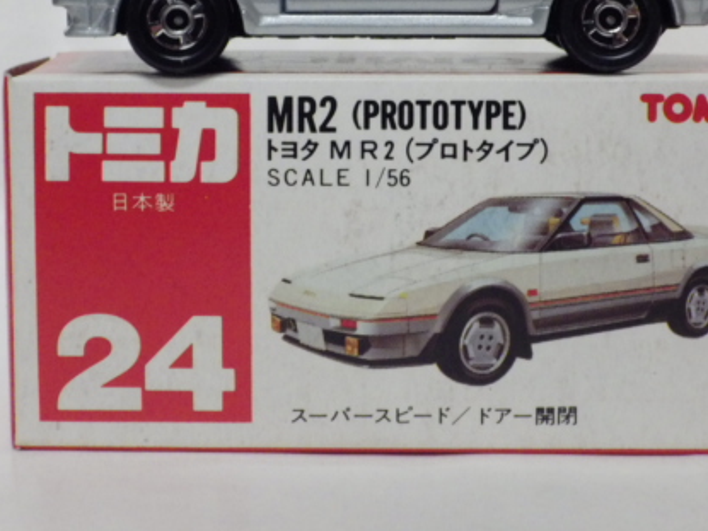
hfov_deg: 21.5
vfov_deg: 16.1
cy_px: 123
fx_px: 1861
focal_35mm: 91
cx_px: 360
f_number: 4
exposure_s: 1/50
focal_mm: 10.7
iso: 800
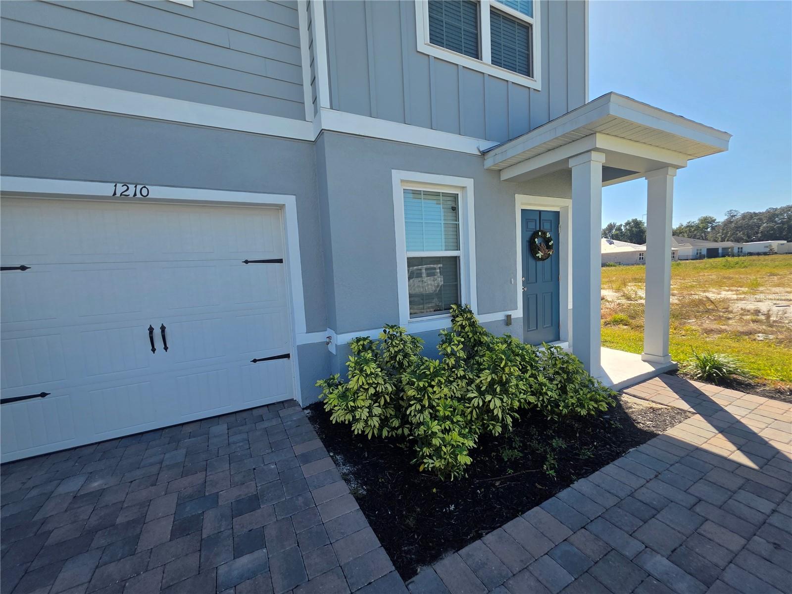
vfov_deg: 89.9
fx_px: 297
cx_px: 396
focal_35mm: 13
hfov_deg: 106.2
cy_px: 297
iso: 40
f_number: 1.9
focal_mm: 2.2
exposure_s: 1/1468
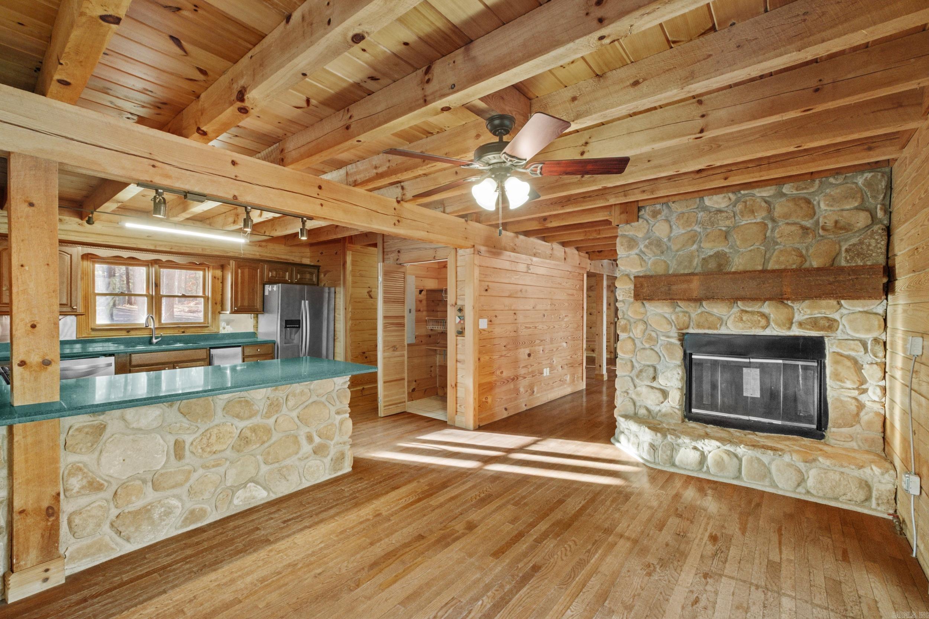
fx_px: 387
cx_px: 464
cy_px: 310
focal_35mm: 15
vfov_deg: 77.3
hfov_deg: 100.4
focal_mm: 10
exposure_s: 1/1.67
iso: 800
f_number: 8
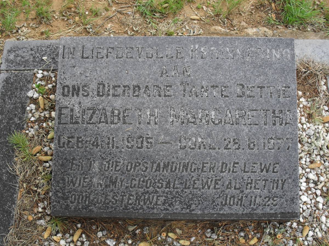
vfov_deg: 34.3
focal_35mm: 42
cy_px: 123
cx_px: 164
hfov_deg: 44.8
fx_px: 399
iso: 100
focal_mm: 7.5
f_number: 3.6
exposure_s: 1/180
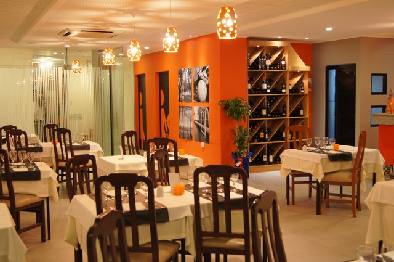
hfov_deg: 46.5
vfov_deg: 31.8
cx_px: 197
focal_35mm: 42
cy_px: 131
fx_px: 459
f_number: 4.5
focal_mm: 28
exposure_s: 1/25
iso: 1600
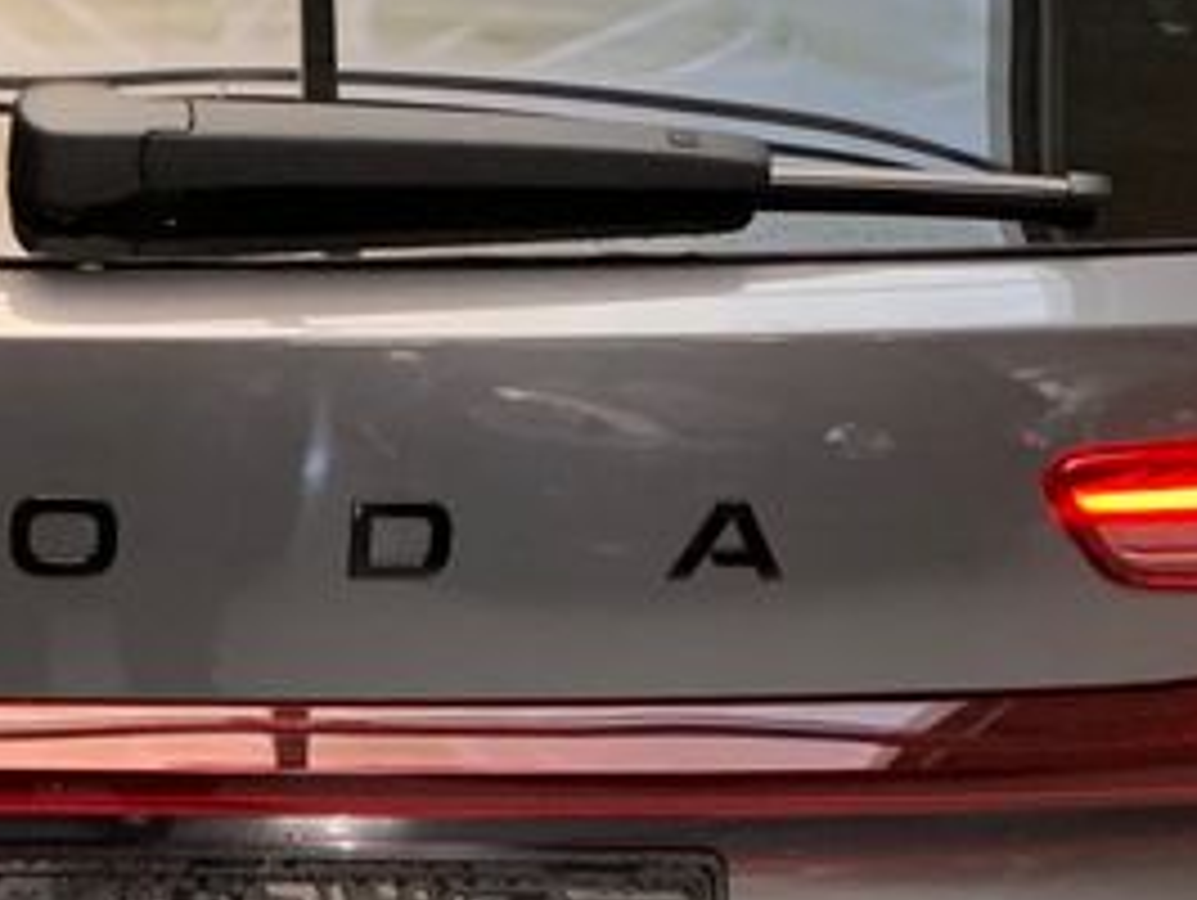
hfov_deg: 18.9
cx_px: -76
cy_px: 855
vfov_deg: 14.6
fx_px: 3461
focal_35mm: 100
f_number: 1.8
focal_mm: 4.25
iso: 320
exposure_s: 1/60
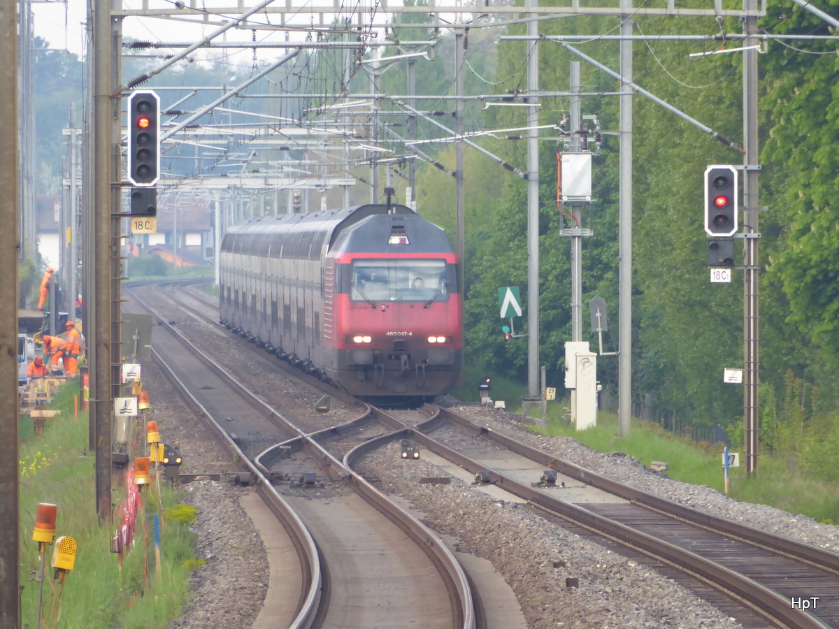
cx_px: 420
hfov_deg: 2.5
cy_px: 314
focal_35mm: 800
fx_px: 19390
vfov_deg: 1.9
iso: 400
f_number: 6.4
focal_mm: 129
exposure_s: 1/125
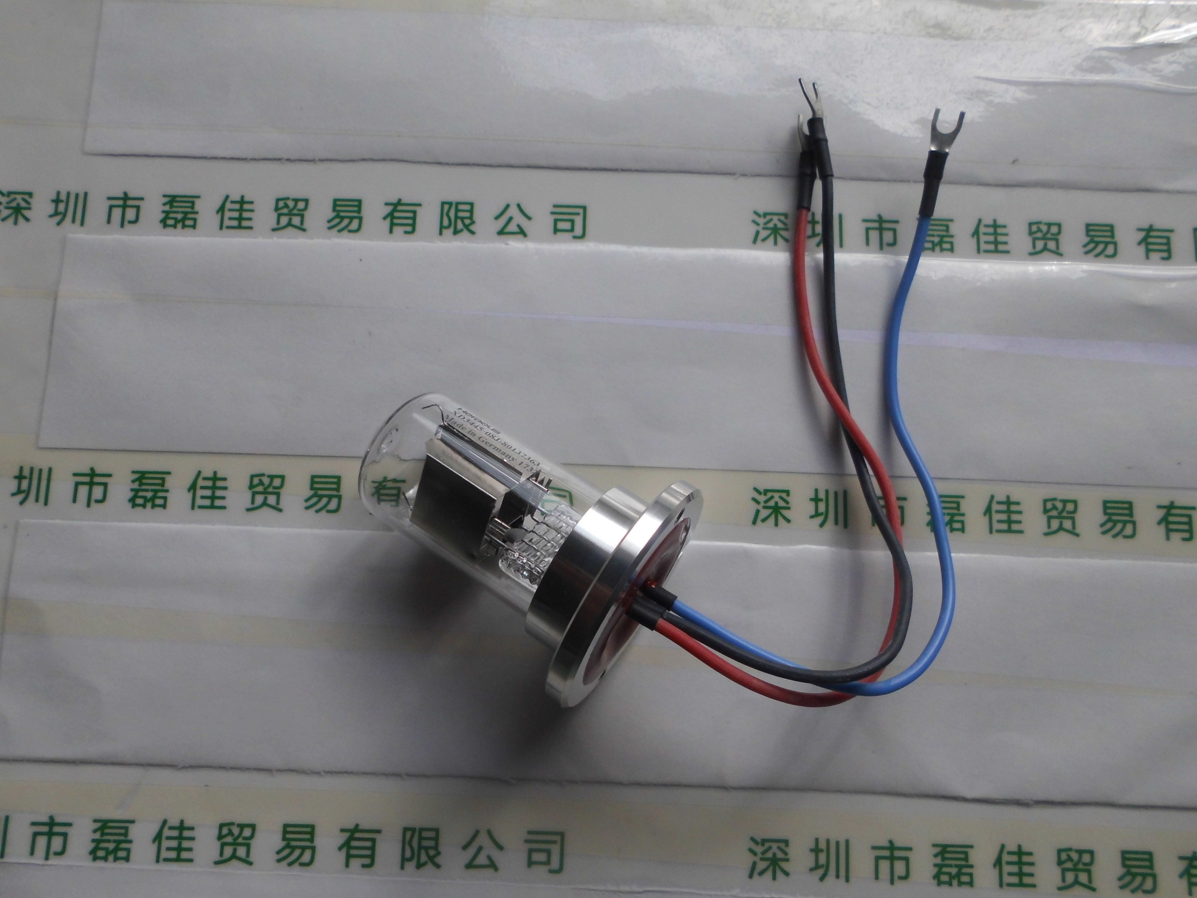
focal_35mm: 26
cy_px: 449
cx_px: 598
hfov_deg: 67.3
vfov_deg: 53.1
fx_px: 899
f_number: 3.2
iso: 100
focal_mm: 4.6
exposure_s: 1/939
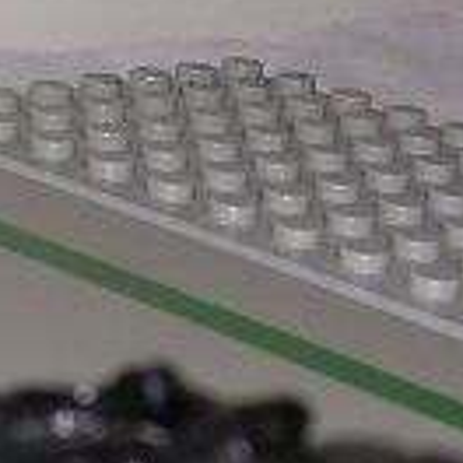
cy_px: 817
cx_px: 158
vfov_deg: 10.2
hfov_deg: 10.7
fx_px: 2467
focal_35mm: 163
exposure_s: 1/60.1
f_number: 2.8
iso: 50
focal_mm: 5.8
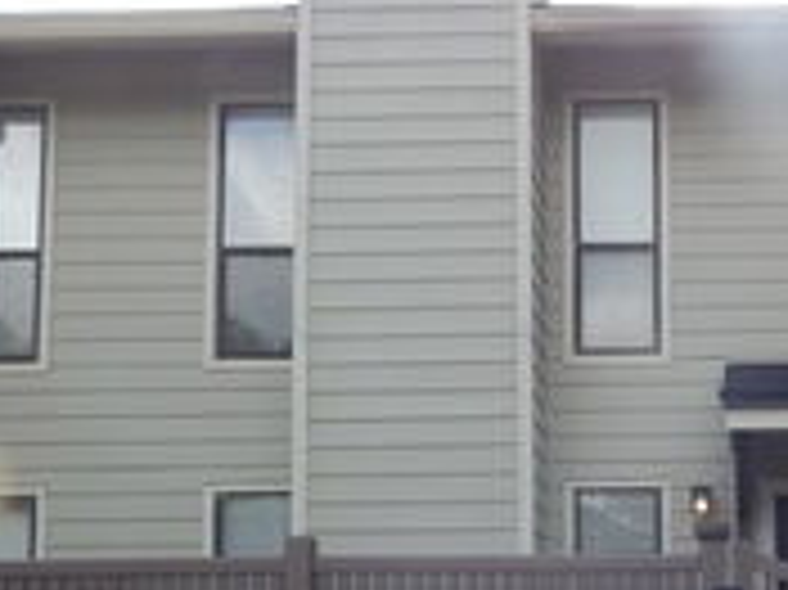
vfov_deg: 25.0
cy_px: 572
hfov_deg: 32.0
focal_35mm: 56
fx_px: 1274
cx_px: 768
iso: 125
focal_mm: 4
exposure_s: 1/640
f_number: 3
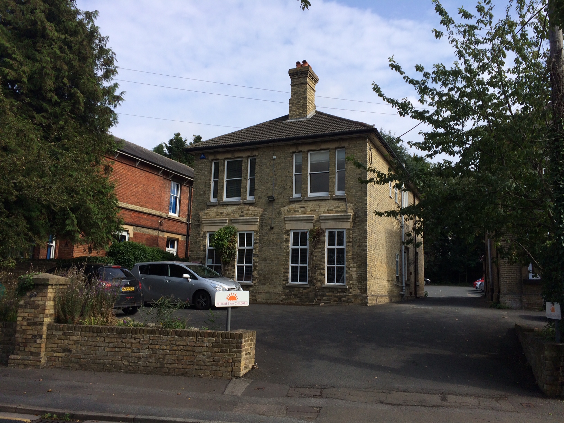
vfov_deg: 46.8
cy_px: 212
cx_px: 282
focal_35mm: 30
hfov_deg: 60.0
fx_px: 489
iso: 32
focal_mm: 4.12
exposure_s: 1/1953
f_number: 2.2
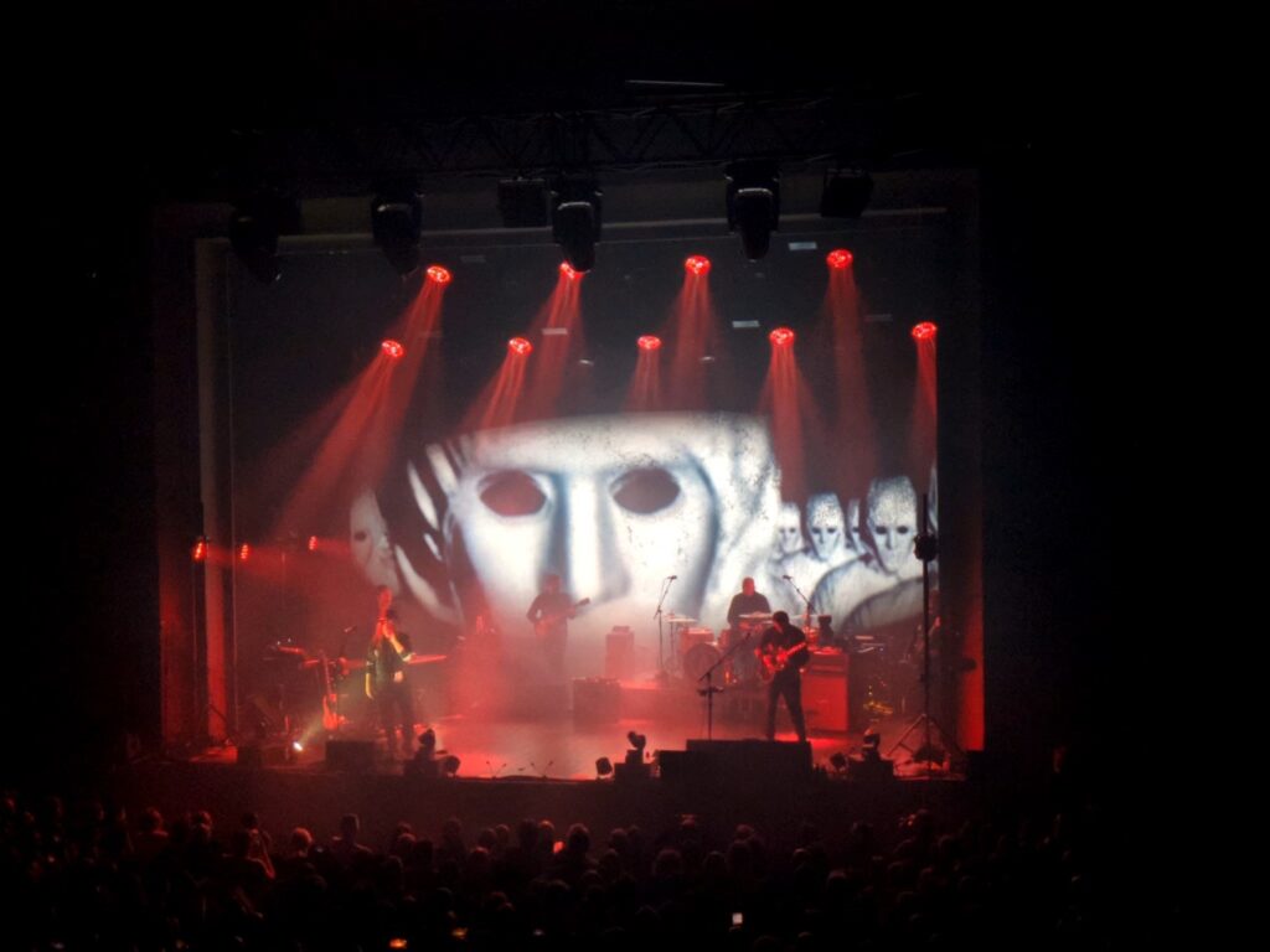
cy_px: 476
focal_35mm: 51
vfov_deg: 28.6
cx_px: 635
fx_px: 1871
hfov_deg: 37.5
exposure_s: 1/50
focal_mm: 5.43
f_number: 1.89
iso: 114
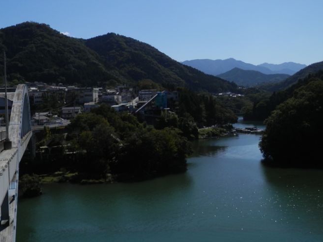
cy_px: 99
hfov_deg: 46.7
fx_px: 373
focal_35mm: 40
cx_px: 146
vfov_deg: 35.9
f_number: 9.7
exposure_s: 1/250
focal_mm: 6
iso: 80
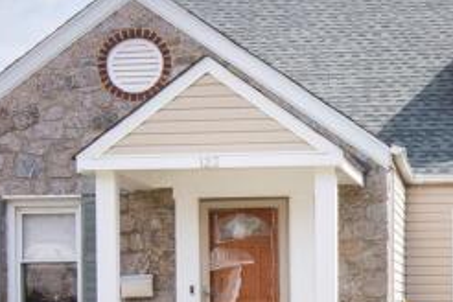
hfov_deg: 25.1
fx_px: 994
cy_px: 234
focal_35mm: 79
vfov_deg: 17.2
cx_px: 381
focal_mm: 18
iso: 640
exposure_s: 1/250
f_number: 14
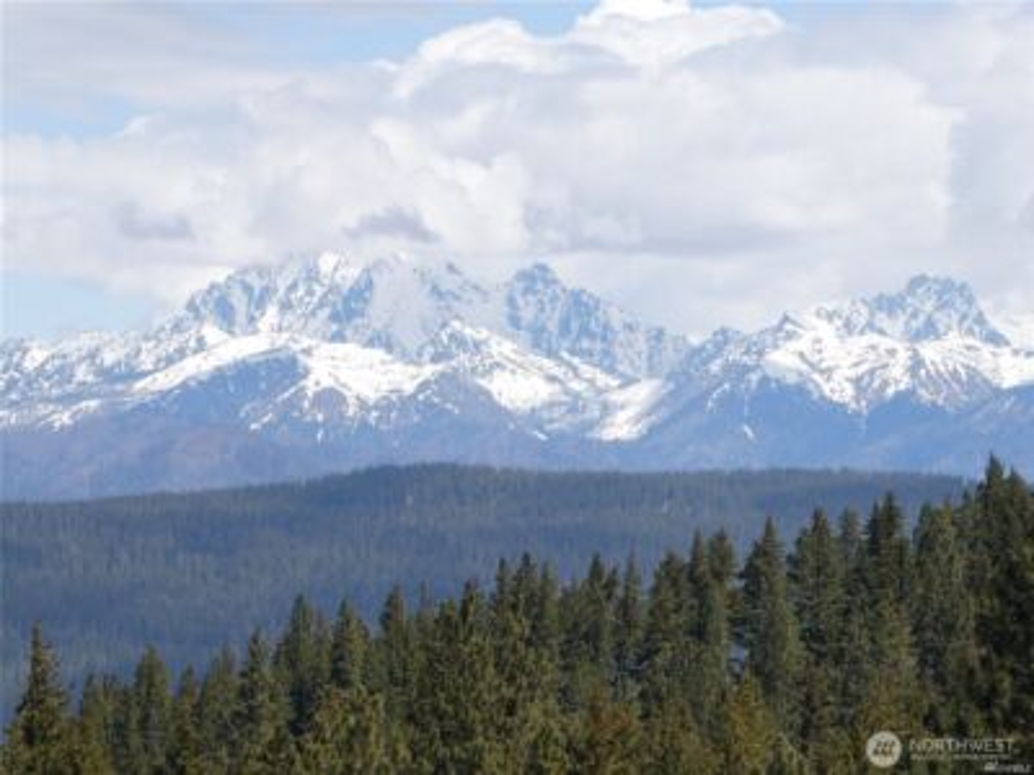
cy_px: 388
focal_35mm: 231
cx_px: 517
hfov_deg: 8.6
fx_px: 6900
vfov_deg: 6.4
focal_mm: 41.4
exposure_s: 1/400
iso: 80
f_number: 5.6
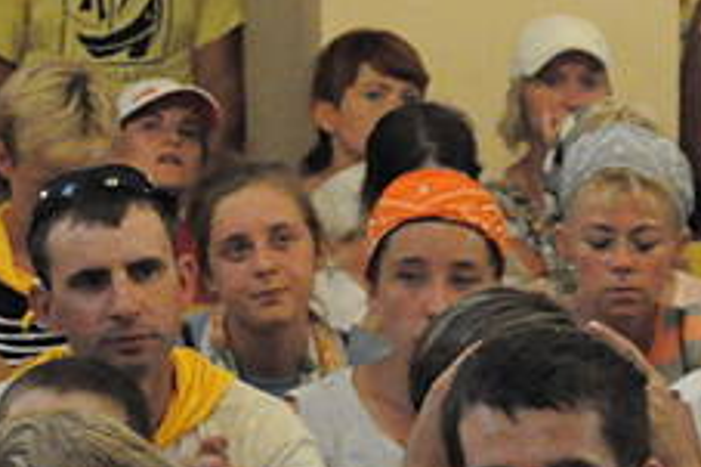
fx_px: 5254
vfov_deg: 5.1
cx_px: 534
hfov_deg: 7.6
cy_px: 496
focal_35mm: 270
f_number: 4.8
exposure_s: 1/50
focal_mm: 48
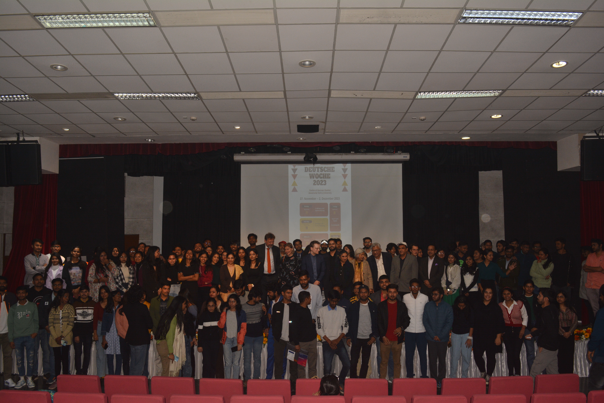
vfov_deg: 43.6
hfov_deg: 61.9
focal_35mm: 30
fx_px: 503
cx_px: 302
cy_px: 202
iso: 200
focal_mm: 20
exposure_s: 1/125
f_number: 5.6
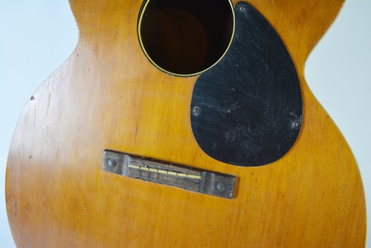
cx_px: 186
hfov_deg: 57.2
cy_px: 124
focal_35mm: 33
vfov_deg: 40.0
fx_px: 340
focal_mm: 22
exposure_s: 1/60
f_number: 4
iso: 400
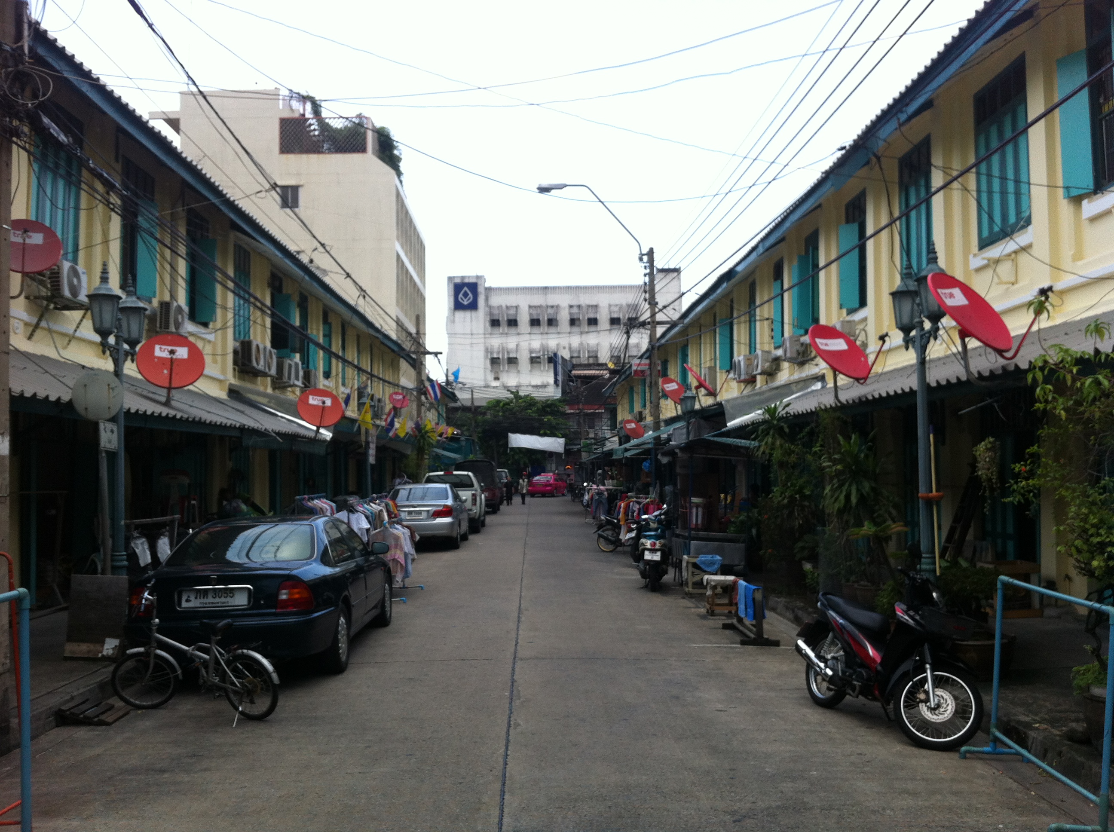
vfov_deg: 40.6
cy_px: 416
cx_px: 557
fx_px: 1125
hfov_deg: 52.7
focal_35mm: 35
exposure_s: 1/245
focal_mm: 3.85
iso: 80
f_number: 2.8
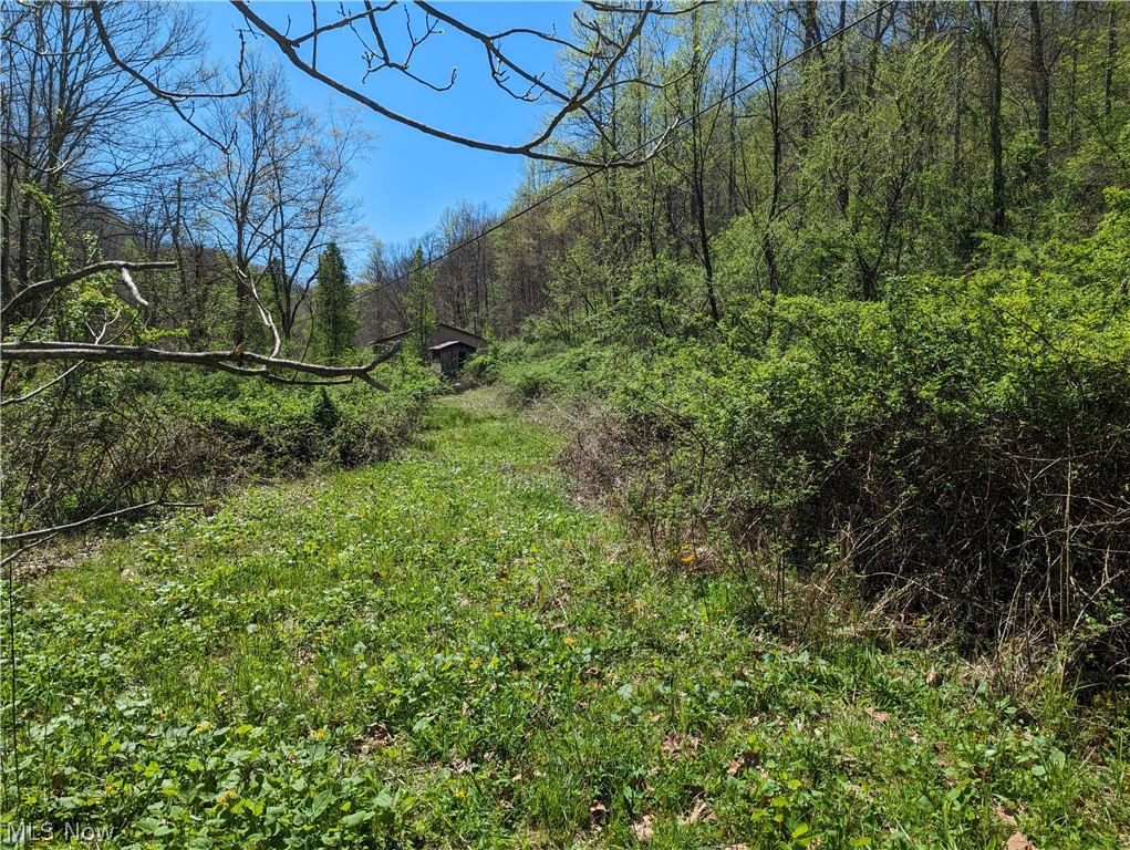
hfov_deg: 71.5
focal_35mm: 24
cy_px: 425
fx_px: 784
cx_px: 565
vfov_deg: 56.9
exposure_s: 1/2179
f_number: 1.85
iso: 46
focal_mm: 6.81
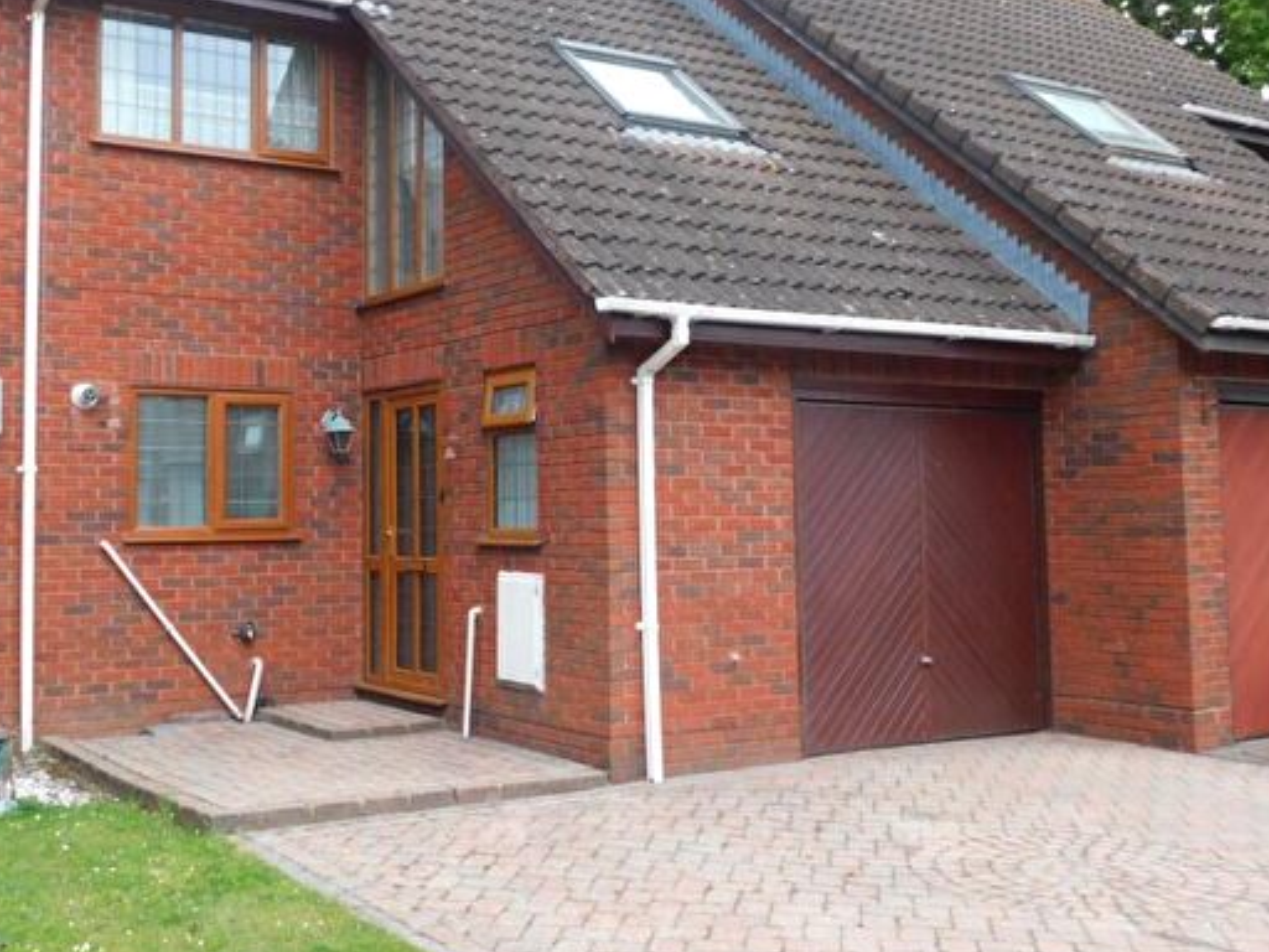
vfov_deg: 35.1
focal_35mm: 41
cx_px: 471
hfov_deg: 45.4
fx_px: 1503
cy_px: 403
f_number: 3.2
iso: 125
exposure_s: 1/500
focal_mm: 5.3
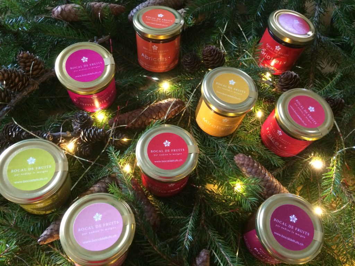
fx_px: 297
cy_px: 133
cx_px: 178
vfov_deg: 48.2
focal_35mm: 29
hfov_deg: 61.7
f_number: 2.2
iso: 320
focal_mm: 4.15
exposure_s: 1/25
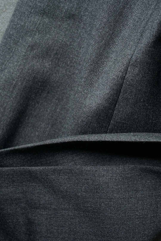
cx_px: 80
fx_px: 455
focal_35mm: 68
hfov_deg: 20.1
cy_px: 120
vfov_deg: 29.6
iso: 400
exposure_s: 1/50
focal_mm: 68
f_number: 6.3
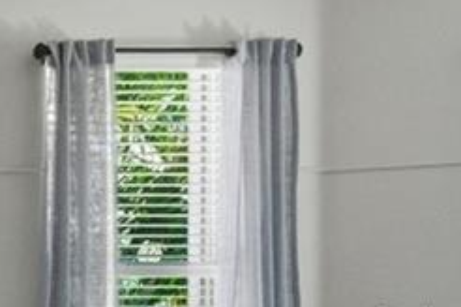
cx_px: -959
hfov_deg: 11.1
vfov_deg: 13.0
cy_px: 320
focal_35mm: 104
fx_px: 1332
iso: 400
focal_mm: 16
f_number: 9
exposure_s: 1/100
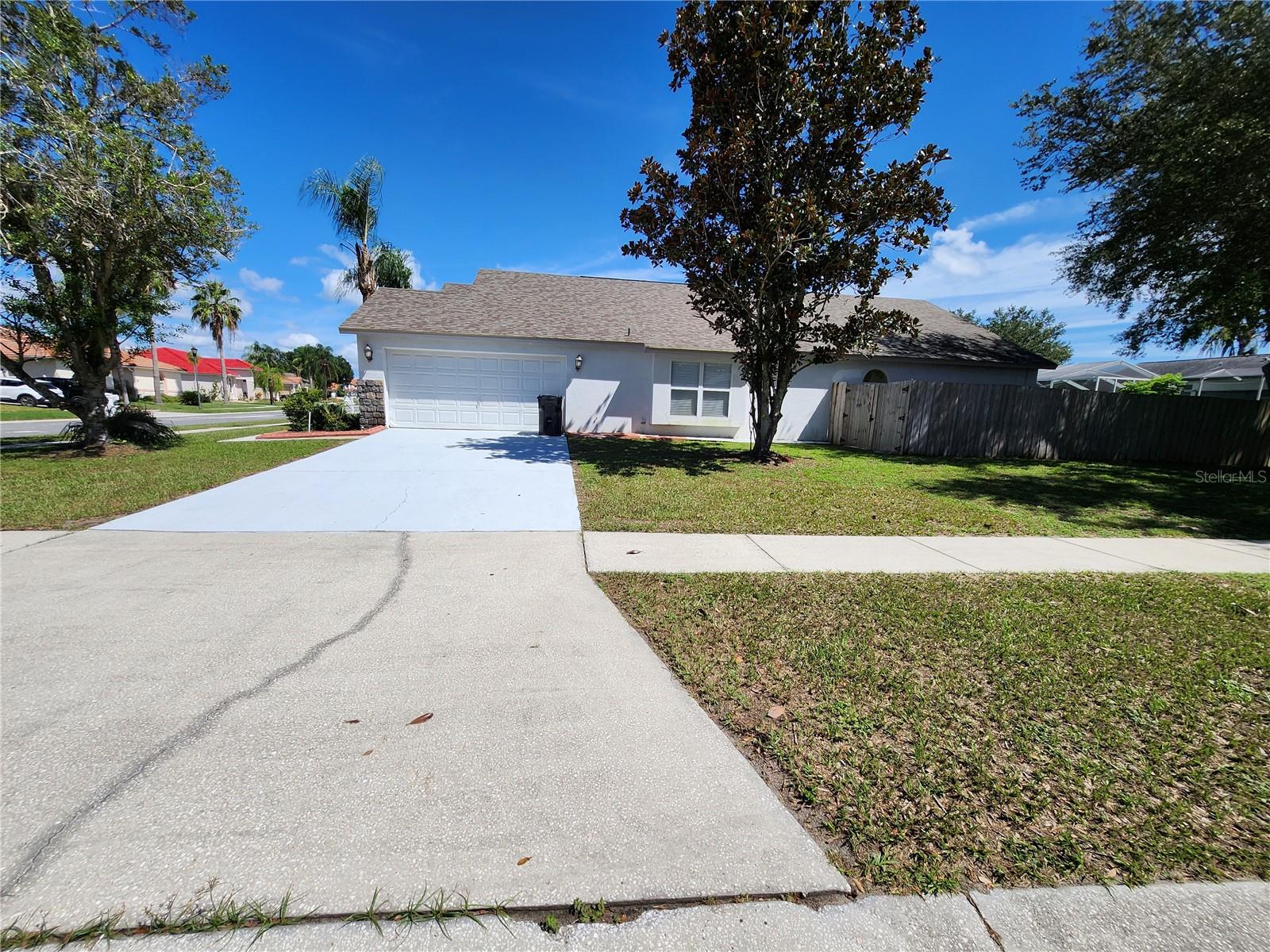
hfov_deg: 106.2
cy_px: 476
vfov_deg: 89.9
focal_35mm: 13
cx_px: 635
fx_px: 477
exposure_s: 1/1336
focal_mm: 1.74
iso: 32
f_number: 2.2
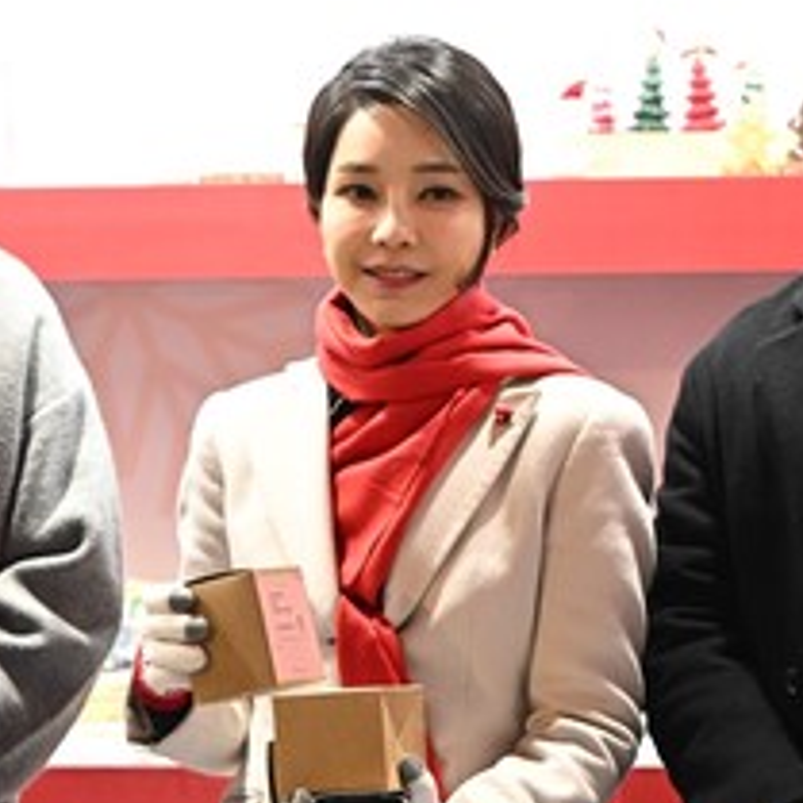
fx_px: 4488
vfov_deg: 10.2
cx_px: -58
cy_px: 400
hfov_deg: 10.1
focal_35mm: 171
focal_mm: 70
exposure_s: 1/160
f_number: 2.8
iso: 2500
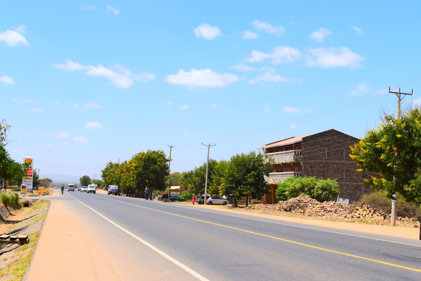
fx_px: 544
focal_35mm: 46
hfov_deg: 42.3
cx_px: 210
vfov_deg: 28.9
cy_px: 140
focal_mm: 31
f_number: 11
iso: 200
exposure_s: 1/500
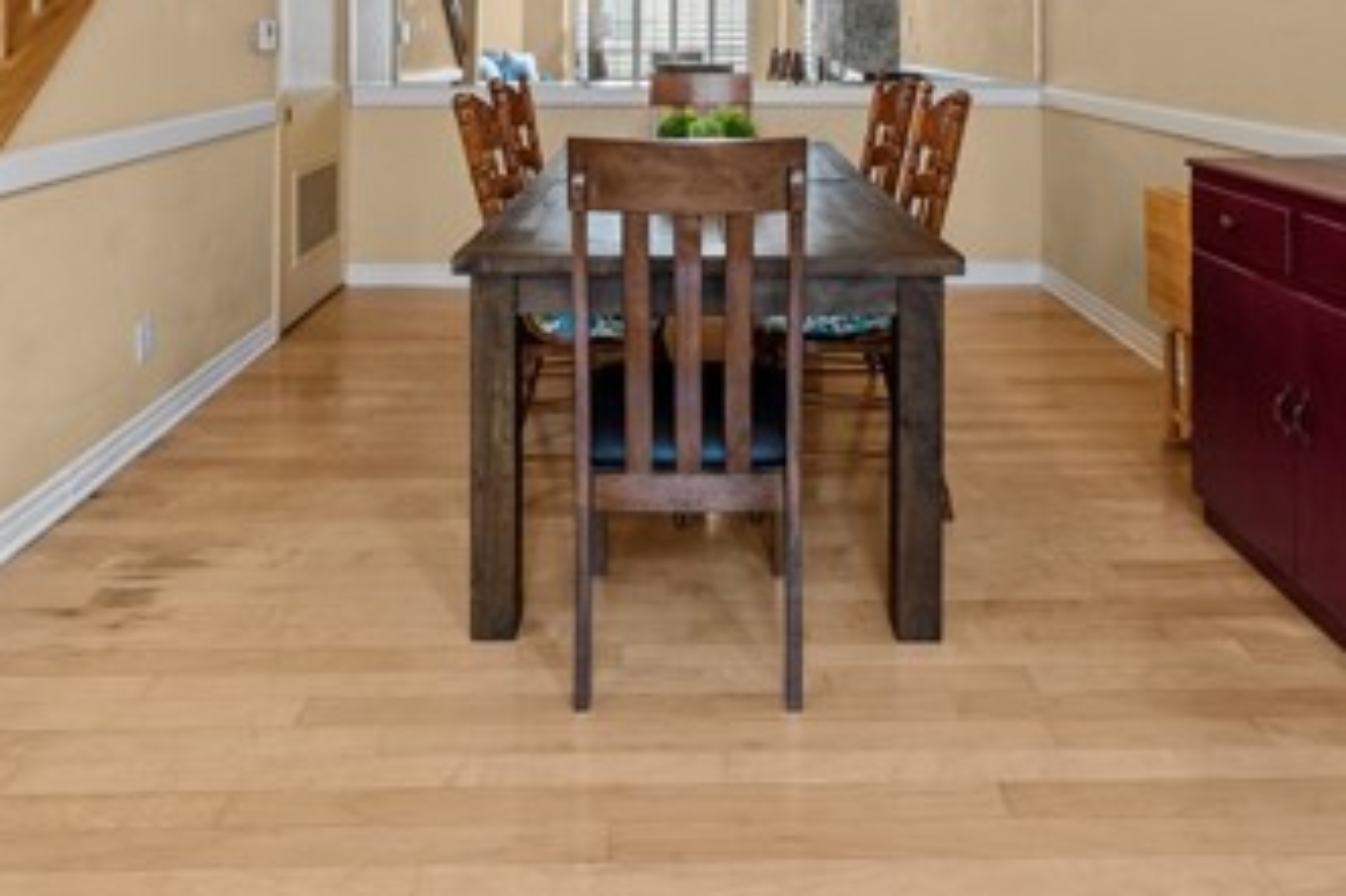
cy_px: 39
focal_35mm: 27
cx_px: 697
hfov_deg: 67.4
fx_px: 1009
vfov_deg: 42.5
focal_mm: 14
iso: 100
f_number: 9
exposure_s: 1/1.67
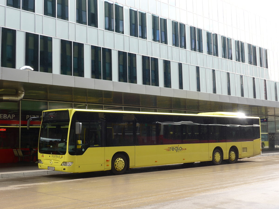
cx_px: 140
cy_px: 104
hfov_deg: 38.9
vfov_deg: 29.7
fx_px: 395
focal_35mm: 49
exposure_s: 1/250
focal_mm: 10.1
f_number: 3.2
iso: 80
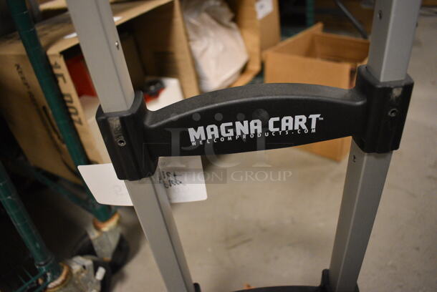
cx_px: 218
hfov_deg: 67.3
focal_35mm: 27
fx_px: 328
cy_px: 146
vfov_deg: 48.0
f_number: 4
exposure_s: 1/60
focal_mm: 18
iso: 2800
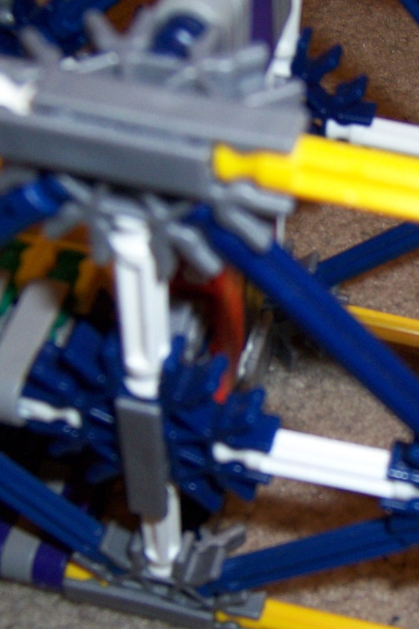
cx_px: 338
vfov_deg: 34.9
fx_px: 995
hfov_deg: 23.4
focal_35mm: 57
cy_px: 375
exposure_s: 1/60
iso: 140
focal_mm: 5.5
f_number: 2.8
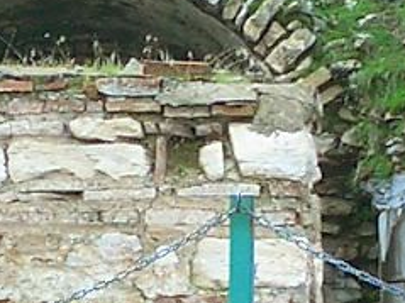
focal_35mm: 198
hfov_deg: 10.0
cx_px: 207
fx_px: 2315
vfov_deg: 7.5
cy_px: 274
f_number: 3.5
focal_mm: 5.6
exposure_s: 1/200
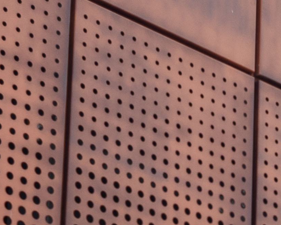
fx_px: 1680
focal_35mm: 202
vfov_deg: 7.3
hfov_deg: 9.3
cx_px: 419
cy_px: 500
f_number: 5.6
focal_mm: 24
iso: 200
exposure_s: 1/250
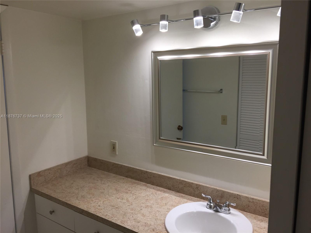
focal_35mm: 29
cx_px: 156
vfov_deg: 48.2
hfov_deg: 61.7
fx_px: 261
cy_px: 116
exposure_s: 1/60
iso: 40
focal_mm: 4.15
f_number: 2.2
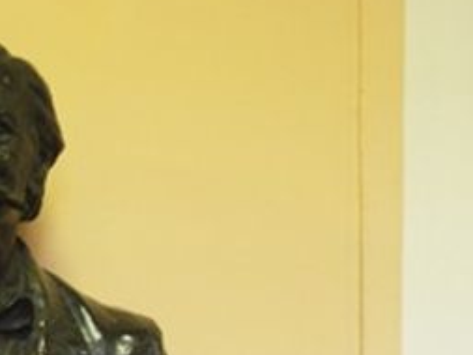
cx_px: -4
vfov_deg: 16.5
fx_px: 1176
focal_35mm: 86
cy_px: 424
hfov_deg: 21.9
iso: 200
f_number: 2.8
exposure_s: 1/8
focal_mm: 8.9
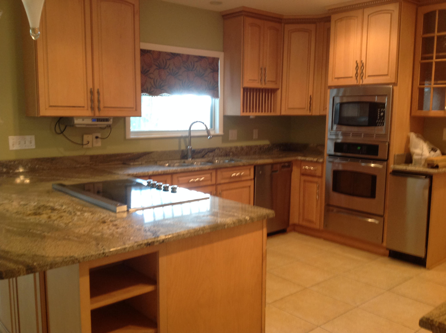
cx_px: 223
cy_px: 166
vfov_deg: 40.6
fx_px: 450
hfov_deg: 52.7
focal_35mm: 35
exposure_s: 1/15
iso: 125
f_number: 2.4
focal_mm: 4.28
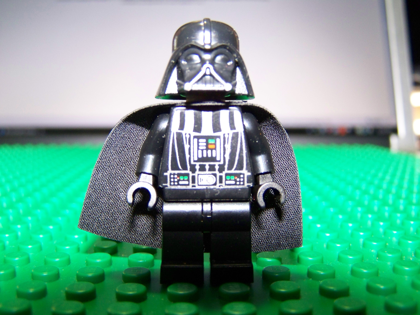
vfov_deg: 37.7
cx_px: 210
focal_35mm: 38
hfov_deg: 49.0
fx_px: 461
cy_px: 158
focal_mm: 6.3
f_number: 2.8
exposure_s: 1/30
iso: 200
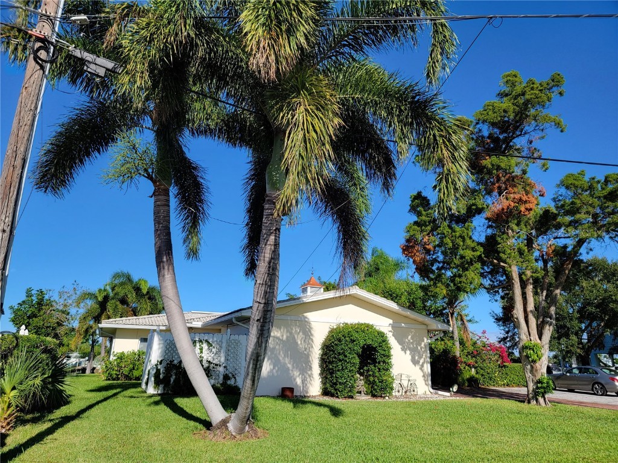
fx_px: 428
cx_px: 309
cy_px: 232
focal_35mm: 24
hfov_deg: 71.6
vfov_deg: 56.8
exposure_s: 1/845
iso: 16
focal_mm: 6.7
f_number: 1.8
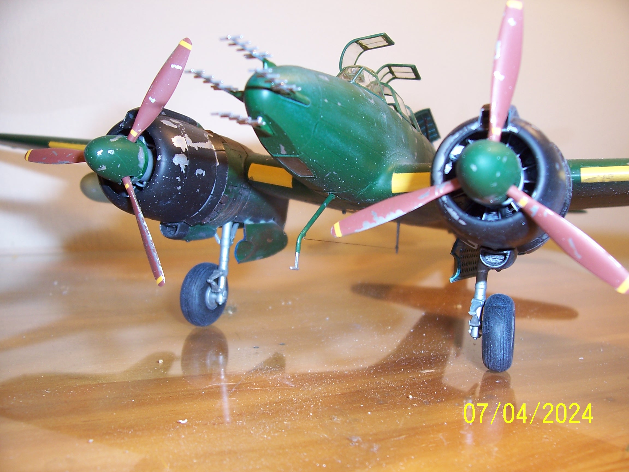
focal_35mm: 34
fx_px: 618
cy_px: 236
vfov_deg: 41.8
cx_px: 314
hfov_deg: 54.0
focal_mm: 5.6
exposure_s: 1/60
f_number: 2.7
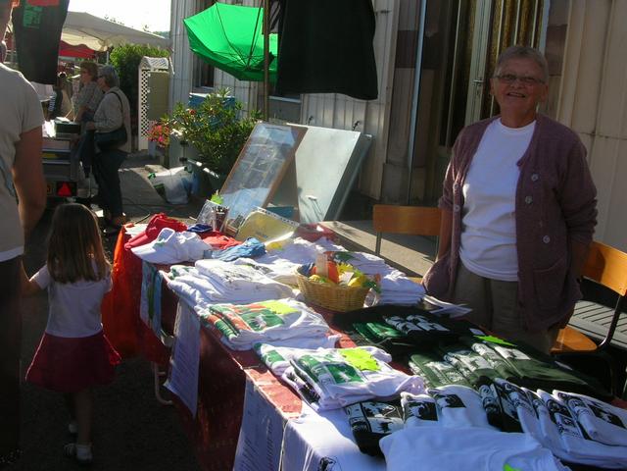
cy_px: 236
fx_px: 634
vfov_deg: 40.7
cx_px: 314
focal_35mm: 35
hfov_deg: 52.6
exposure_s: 1/175
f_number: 5.6
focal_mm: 5.8
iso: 50
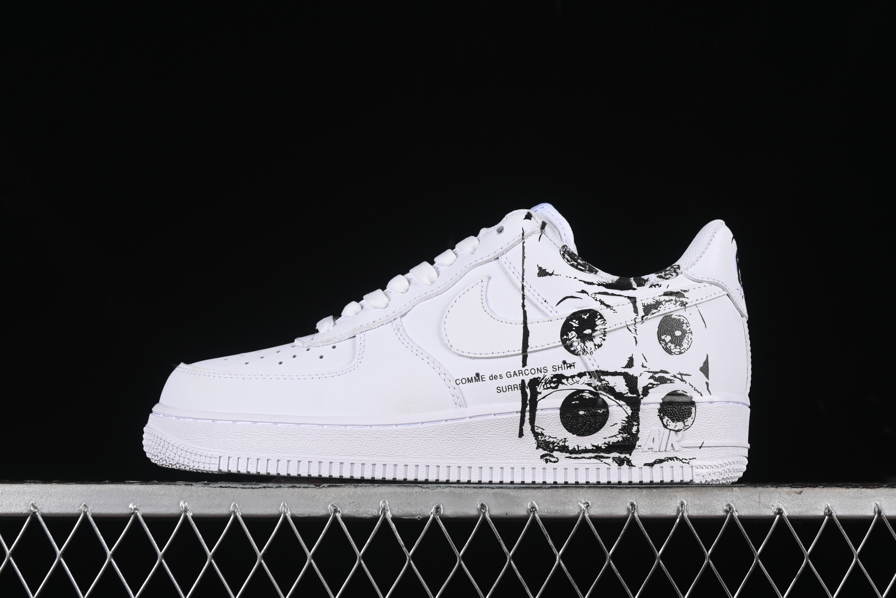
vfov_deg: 18.2
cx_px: 448
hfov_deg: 27.0
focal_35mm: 75
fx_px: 1867
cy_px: 299
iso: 160
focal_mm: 50
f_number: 8
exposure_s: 1/125
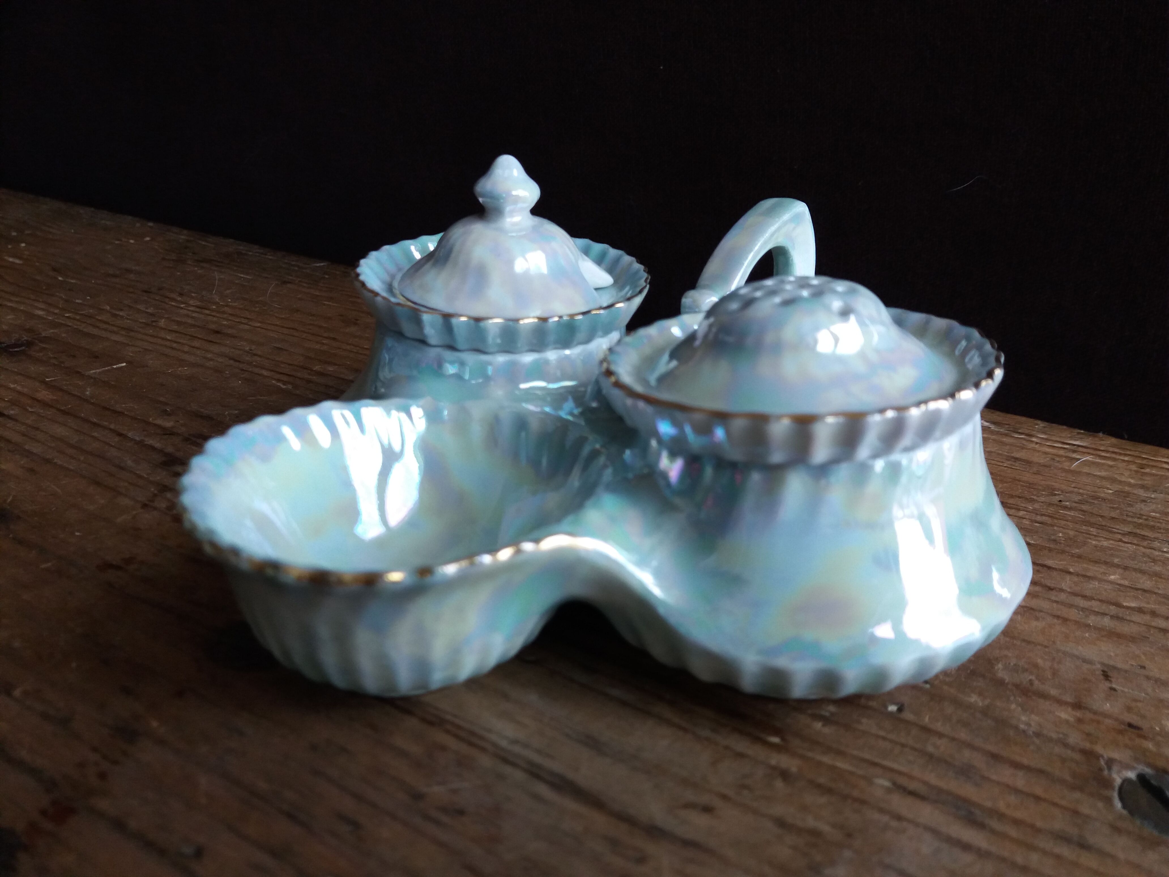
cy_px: 438
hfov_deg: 63.4
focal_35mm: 28
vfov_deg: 49.7
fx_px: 946
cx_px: 584
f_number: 1.9
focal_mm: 3.7
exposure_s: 1/100
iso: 80
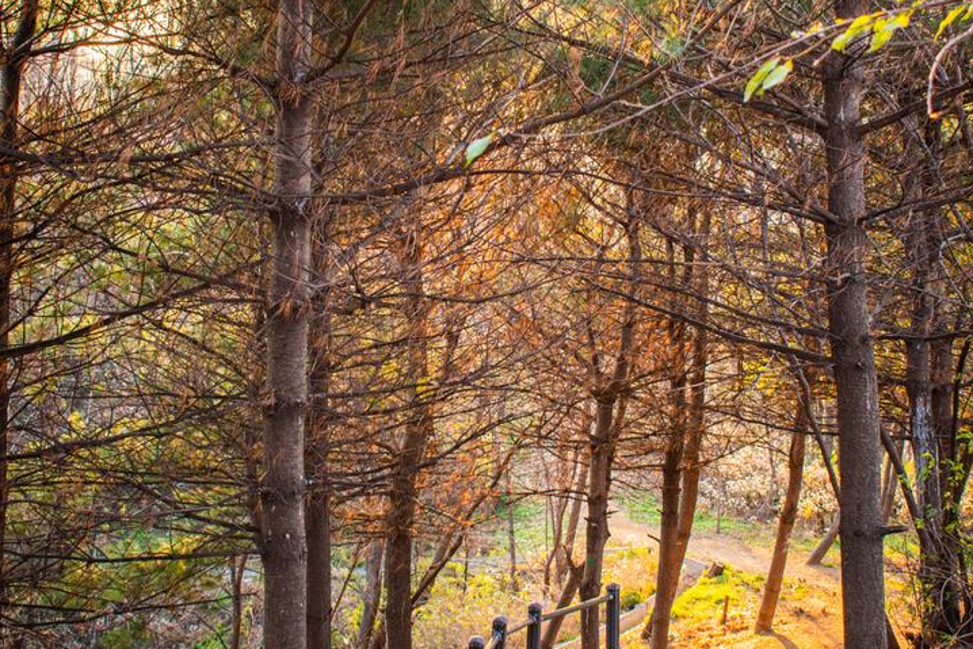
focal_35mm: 59
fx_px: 1595
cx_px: 485
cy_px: 221
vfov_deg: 22.9
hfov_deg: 33.9
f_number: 4.5
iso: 100
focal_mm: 26
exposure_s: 1/50
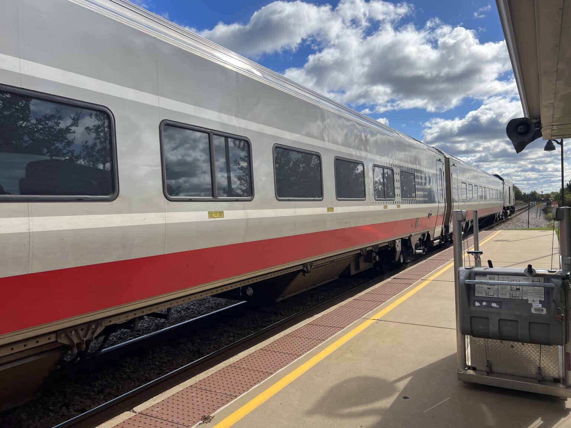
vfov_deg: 53.1
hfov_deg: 67.3
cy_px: 214
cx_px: 286
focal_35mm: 26
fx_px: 429
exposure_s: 1/4115
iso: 50
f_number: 1.5
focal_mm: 5.7
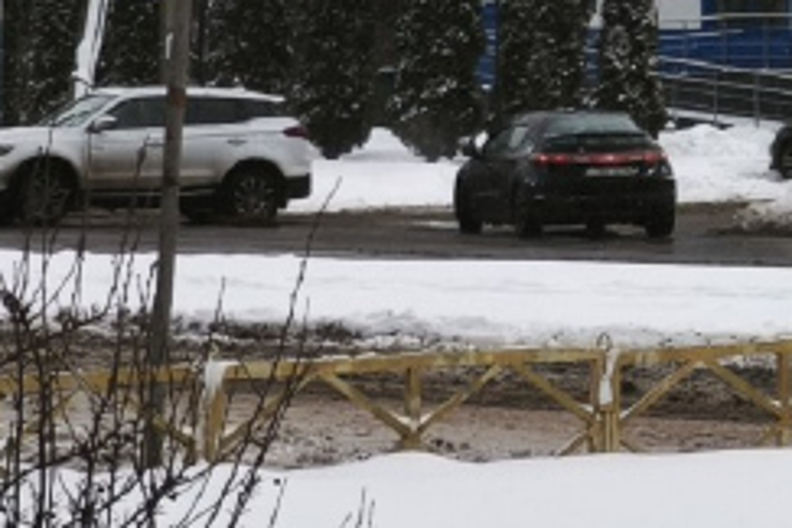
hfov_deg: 7.3
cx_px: 1115
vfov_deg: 4.8
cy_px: -722
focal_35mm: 278
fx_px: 6116
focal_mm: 7.1
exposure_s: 1/285
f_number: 1.9
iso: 50
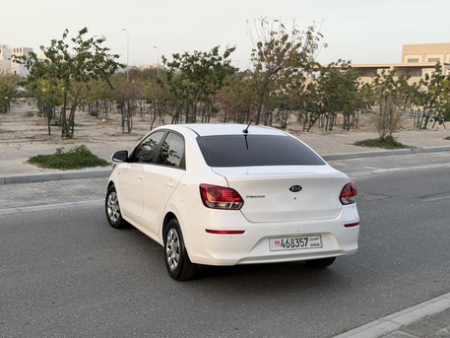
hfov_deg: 39.6
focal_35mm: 48
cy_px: 169
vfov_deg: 30.3
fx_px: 624
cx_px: 225
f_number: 1.78
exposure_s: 1/434
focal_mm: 6.76
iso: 64
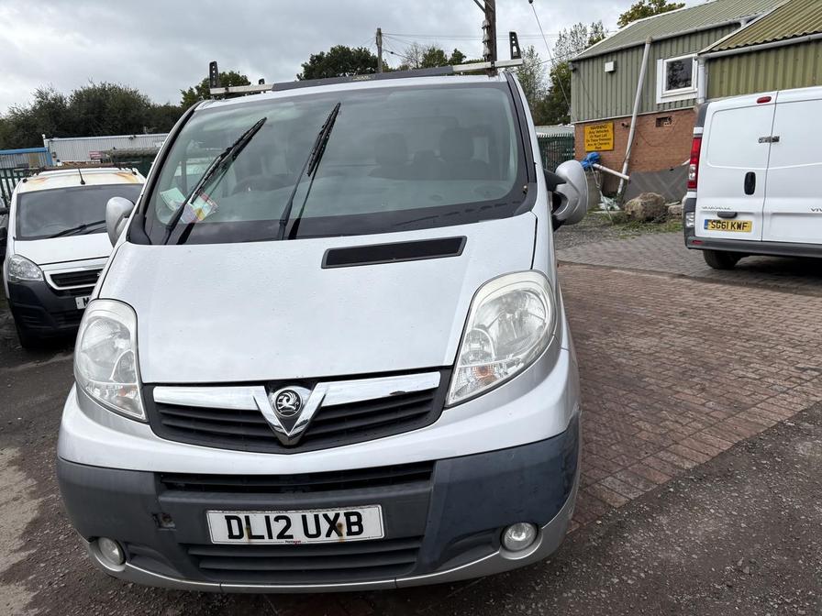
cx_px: 411
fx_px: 617
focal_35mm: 26
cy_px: 308
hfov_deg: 67.3
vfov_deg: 53.1
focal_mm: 5.96
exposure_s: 1/2283
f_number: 1.6
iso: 50
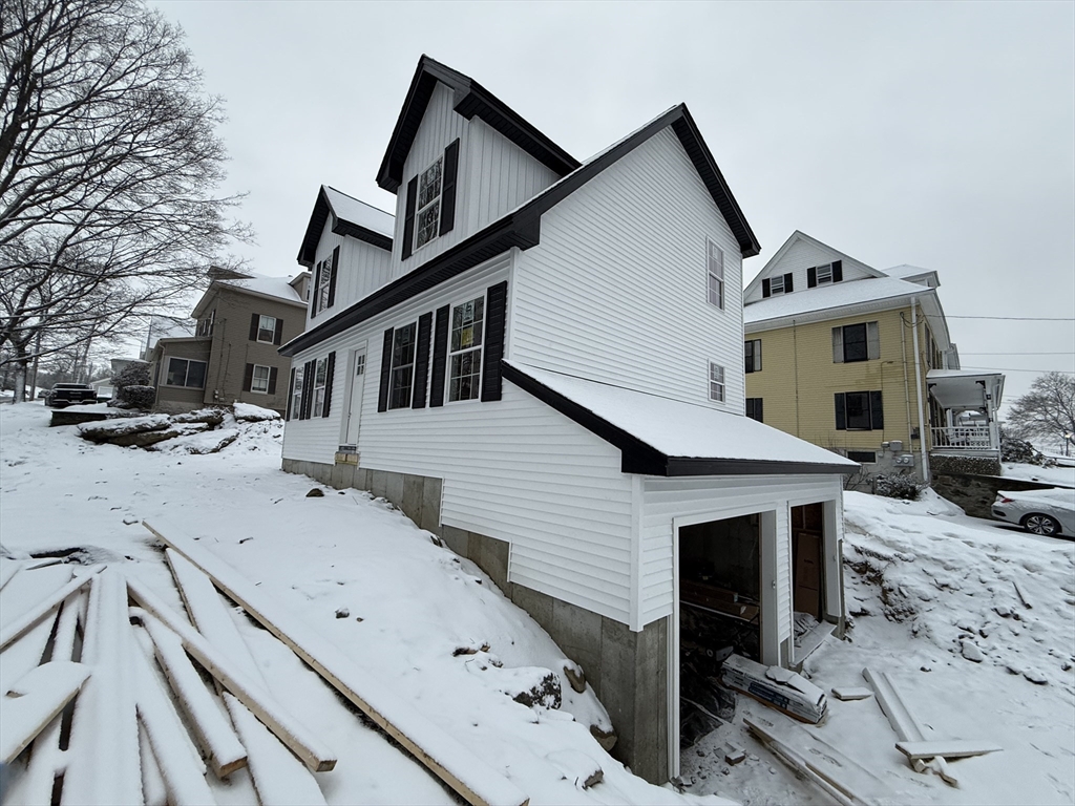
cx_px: 538
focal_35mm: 14
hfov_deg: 102.1
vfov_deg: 85.7
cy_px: 403
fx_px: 435
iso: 125
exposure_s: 1/99
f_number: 2.2
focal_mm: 2.22
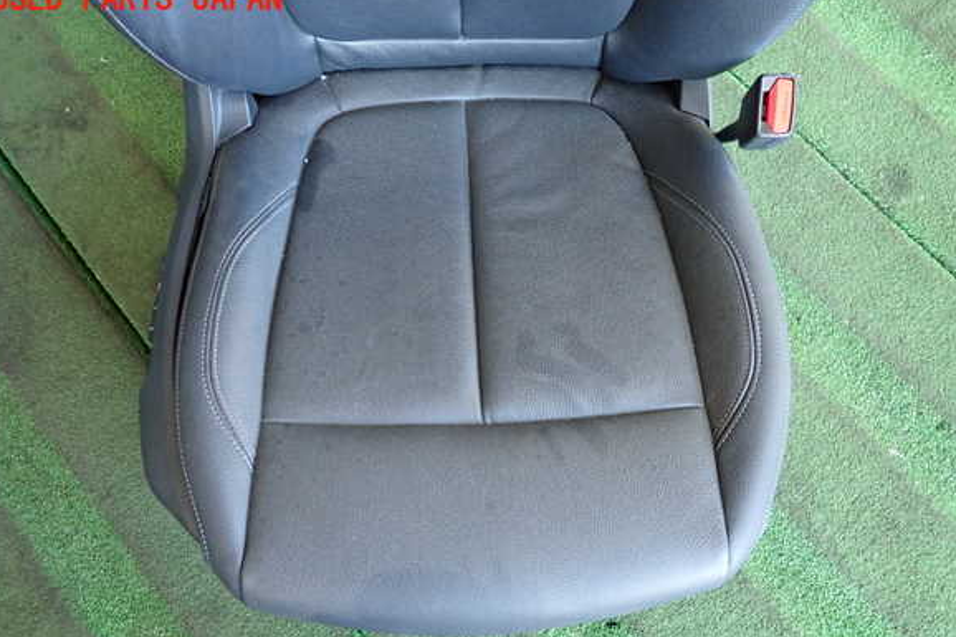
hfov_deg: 67.4
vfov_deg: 47.8
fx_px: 717
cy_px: 351
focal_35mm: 27
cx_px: 478
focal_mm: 4.5
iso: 400
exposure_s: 1/30
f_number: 2
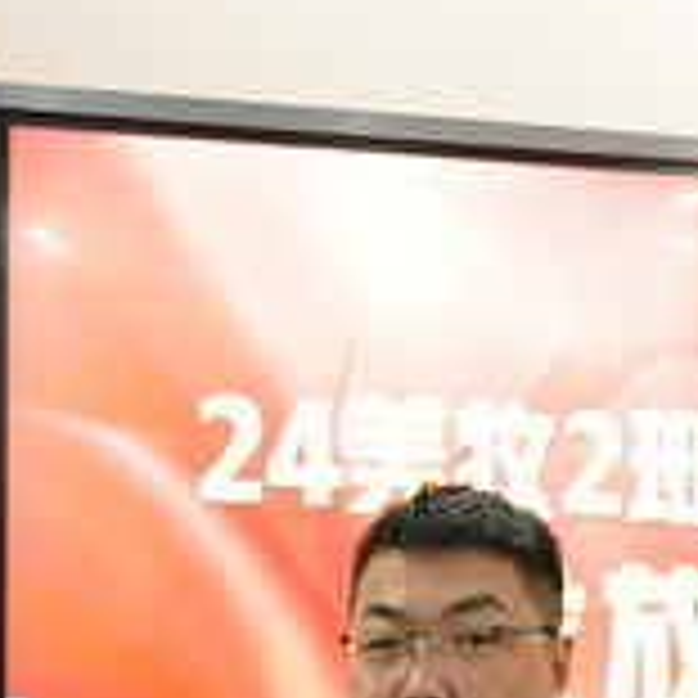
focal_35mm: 95
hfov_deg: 18.3
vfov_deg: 17.7
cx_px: 279
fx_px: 2166
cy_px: 770
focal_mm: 28.9
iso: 2000
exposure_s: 1/100
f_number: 2.8
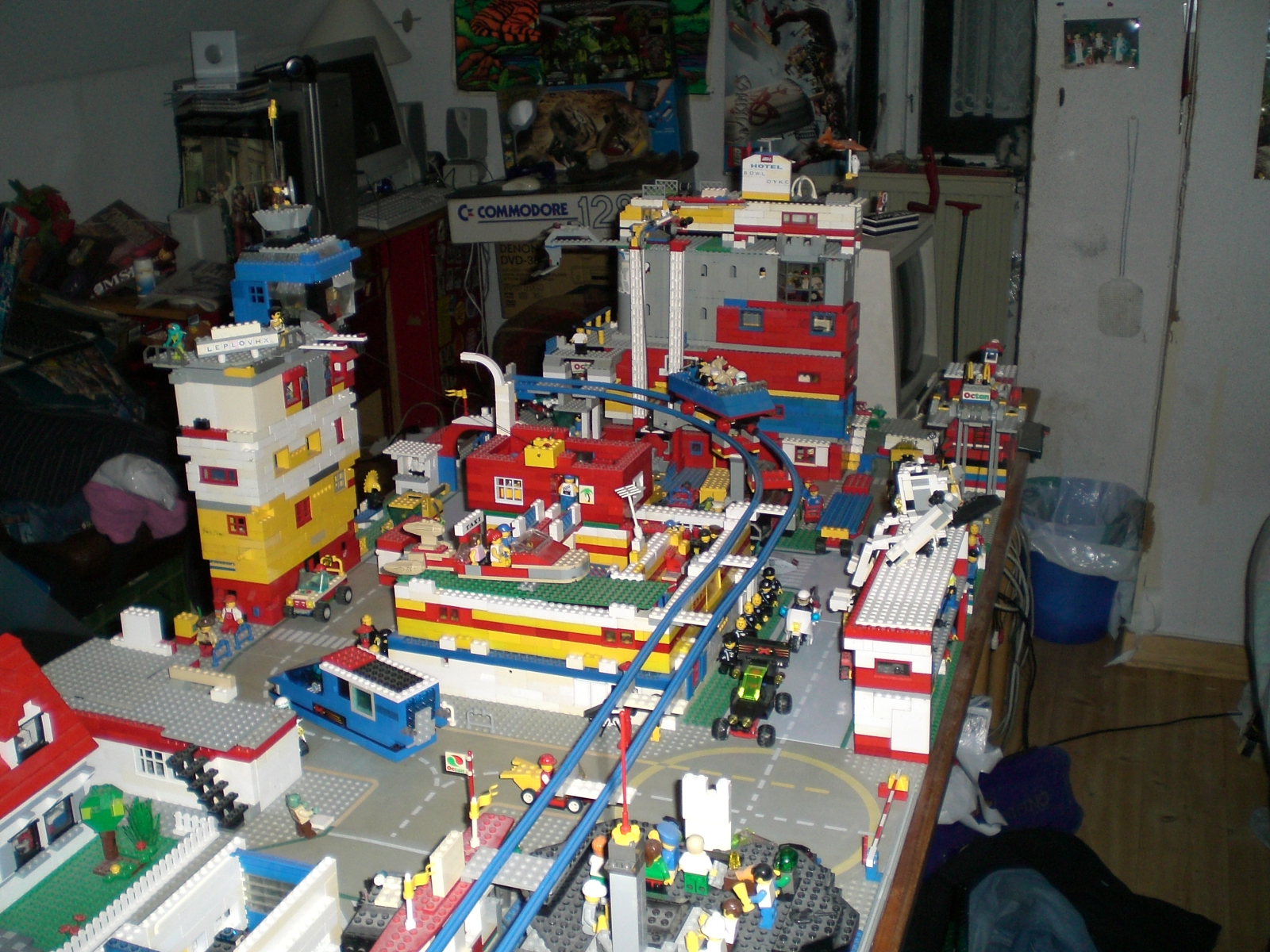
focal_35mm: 38
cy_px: 476
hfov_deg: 49.0
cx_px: 635
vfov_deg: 37.7
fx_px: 1394
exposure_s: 1/60
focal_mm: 6.3
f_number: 3.1
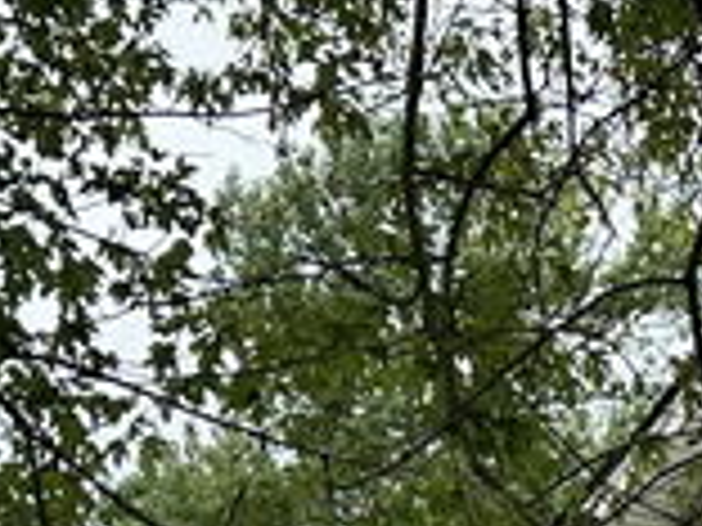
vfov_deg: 9.2
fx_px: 3204
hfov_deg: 11.8
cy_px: 679
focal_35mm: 158
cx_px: 1125
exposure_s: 1/3155
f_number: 1.78
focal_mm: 6.86
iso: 80
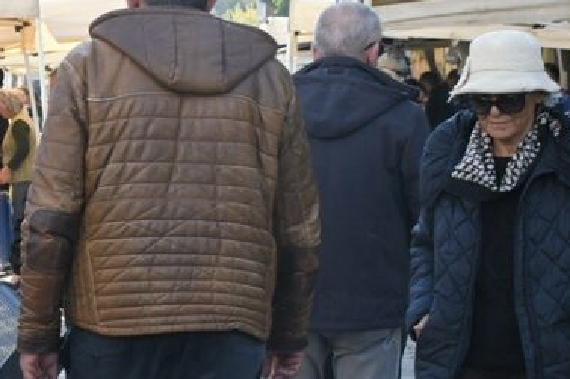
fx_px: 2580
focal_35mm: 163
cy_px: 401
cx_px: -183
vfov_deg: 8.4
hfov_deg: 12.2
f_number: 5.6
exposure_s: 1/1000
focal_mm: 32
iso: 1250
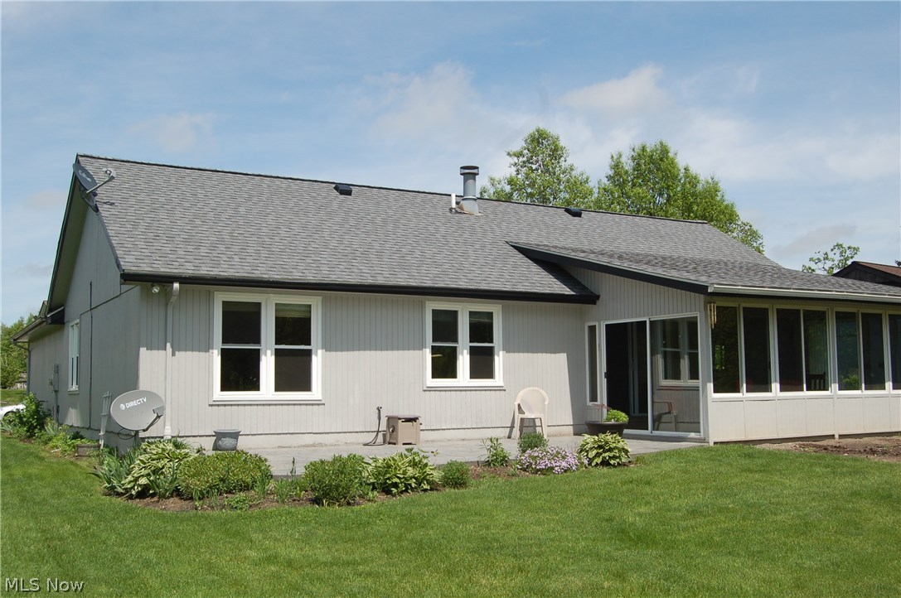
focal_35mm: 36
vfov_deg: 36.8
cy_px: 299
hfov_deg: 53.2
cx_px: 450
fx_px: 900
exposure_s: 1/400
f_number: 9
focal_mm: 24
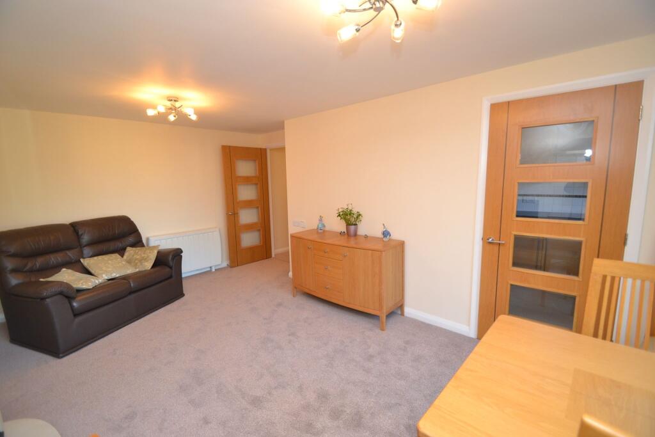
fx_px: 273
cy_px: 218
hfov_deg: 100.4
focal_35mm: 15
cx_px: 328
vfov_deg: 77.3
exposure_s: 1/60
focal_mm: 10
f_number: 3.5
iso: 560
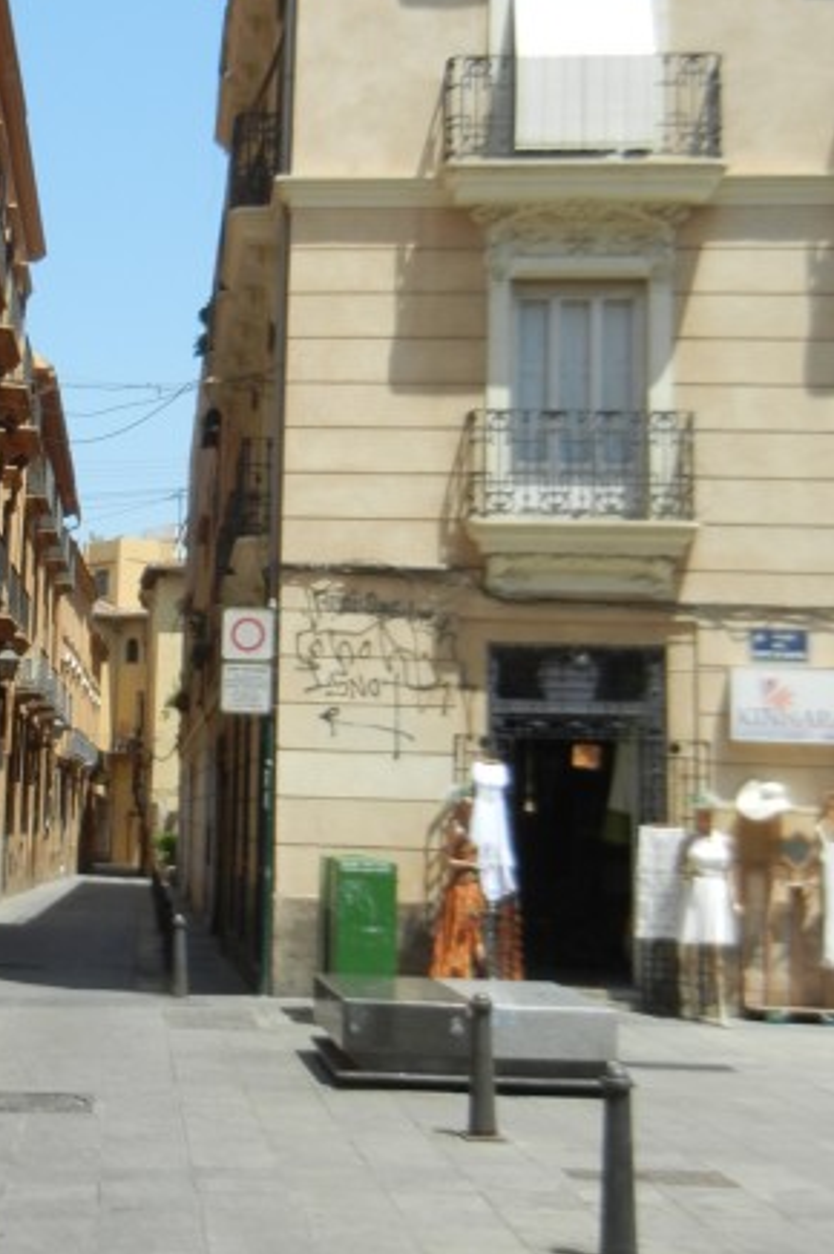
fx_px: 1914
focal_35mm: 55
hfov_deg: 24.0
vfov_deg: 36.2
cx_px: 101
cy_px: 521
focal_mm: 5.4
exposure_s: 1/309
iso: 160
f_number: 7
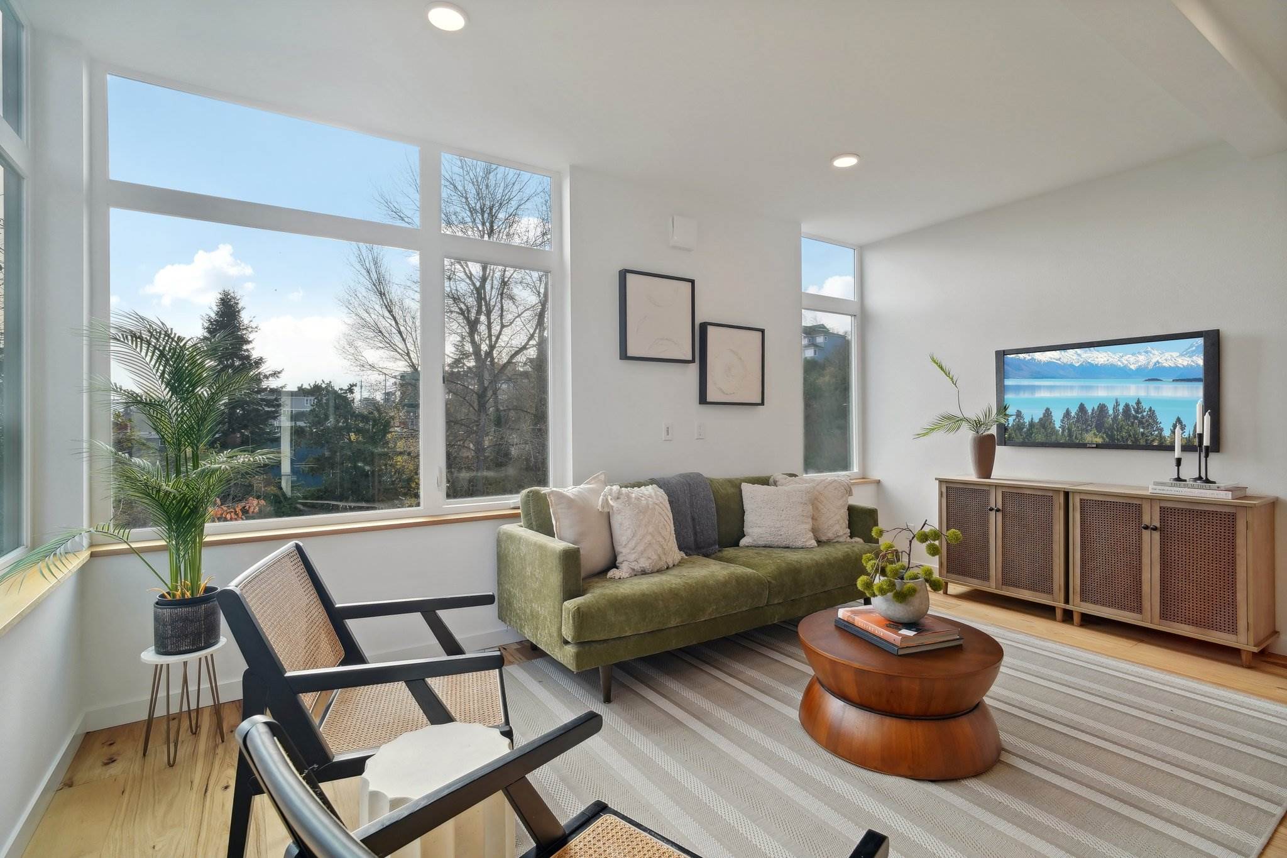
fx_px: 572
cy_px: 429
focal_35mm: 16
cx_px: 644
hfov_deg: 96.7
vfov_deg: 73.7
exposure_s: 1/160
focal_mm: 16
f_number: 8
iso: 800
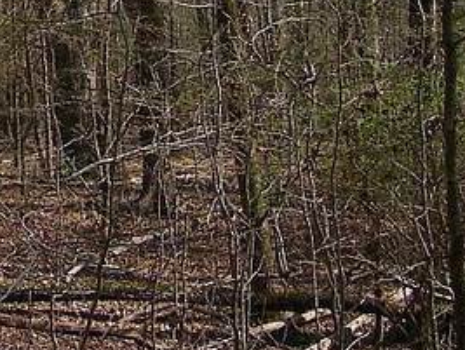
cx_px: -115
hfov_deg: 14.2
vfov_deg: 10.8
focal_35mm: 134
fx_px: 1802
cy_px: -132
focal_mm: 5
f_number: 3.5
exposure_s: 1/640
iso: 80
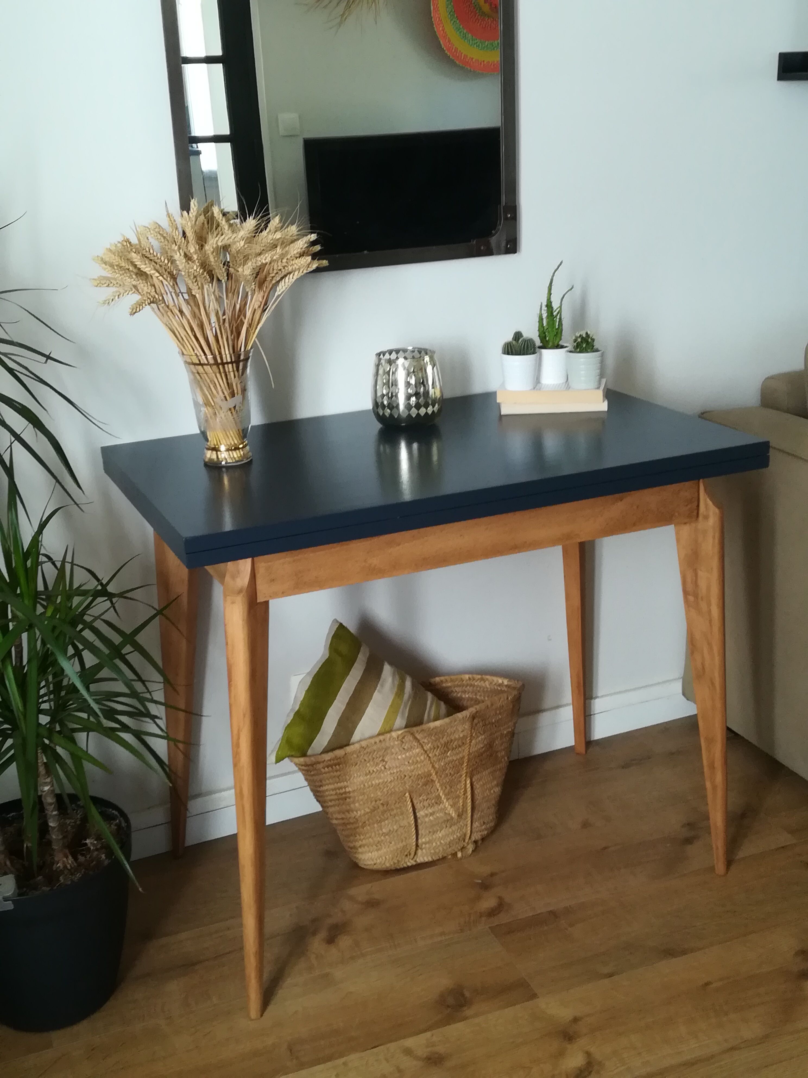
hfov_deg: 36.0
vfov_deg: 46.8
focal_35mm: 40
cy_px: 539
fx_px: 1245
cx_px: 404
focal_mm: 3.83
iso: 160
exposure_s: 1/33.3
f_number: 2.2
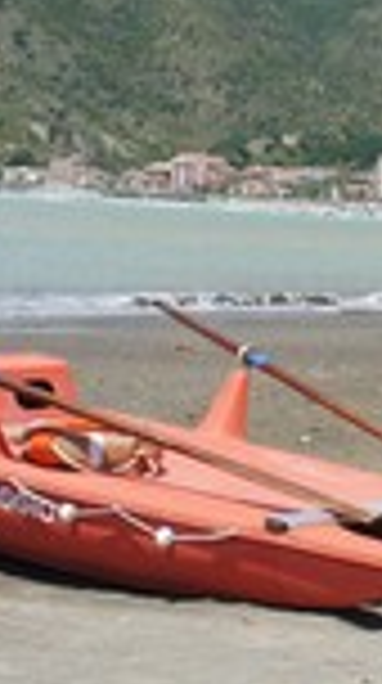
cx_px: 490
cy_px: 153
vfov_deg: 19.4
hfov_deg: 10.8
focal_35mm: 110
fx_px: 1982
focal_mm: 23
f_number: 11
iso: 200
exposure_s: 1/250
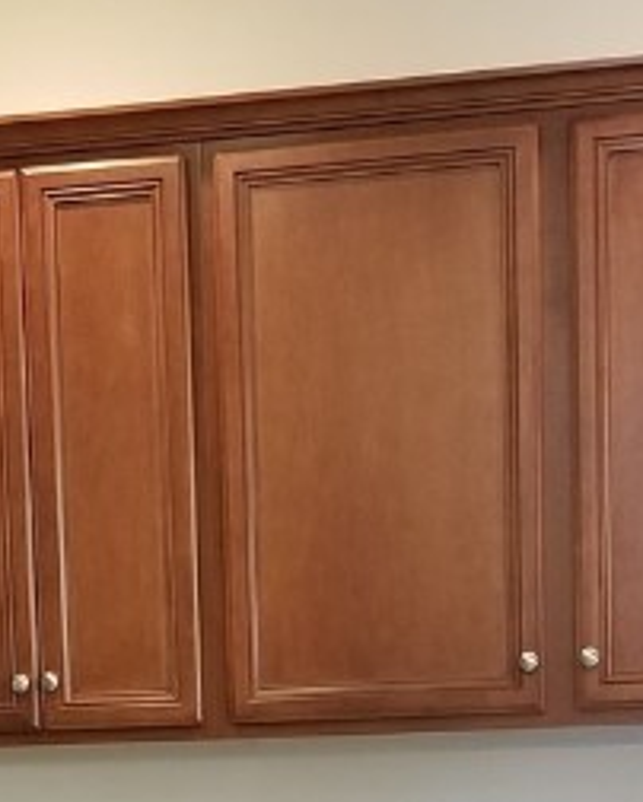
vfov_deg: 17.5
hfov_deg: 14.9
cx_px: 216
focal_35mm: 103
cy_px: 1028
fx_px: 2447
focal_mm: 4.25
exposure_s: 1/30
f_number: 1.7
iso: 250
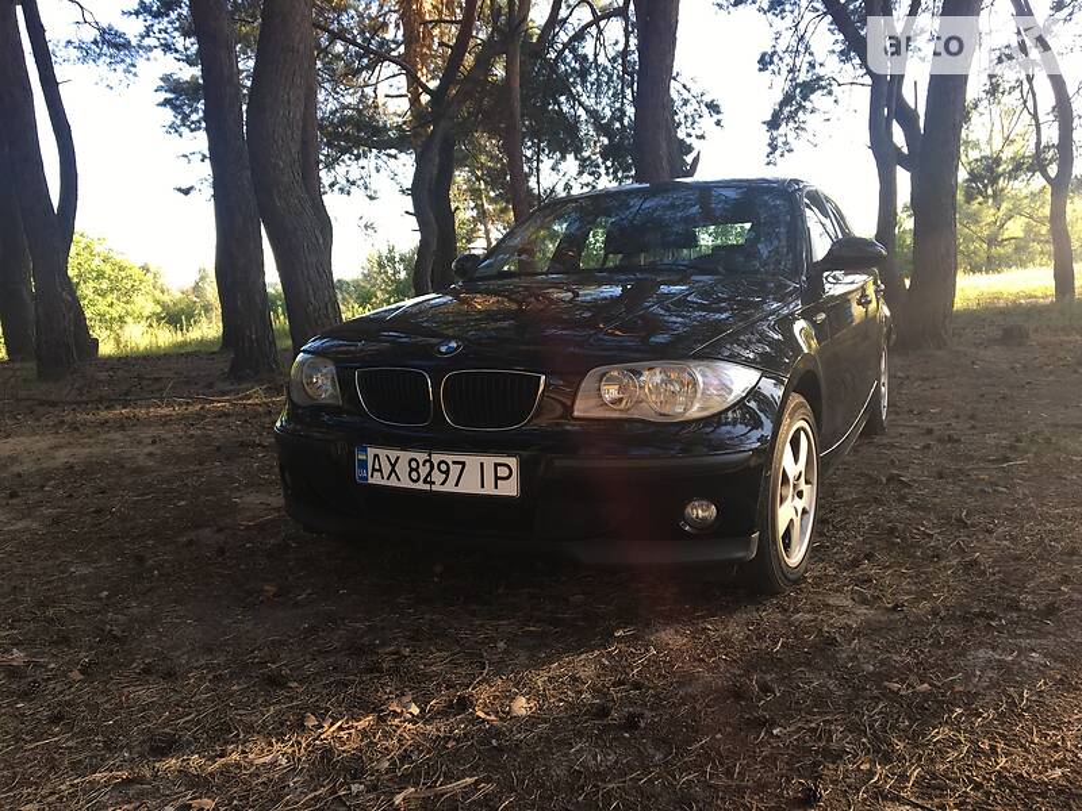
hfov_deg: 61.7
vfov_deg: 48.2
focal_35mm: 29
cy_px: 406
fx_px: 906
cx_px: 541
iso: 25
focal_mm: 4.2
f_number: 2.2
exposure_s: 1/100
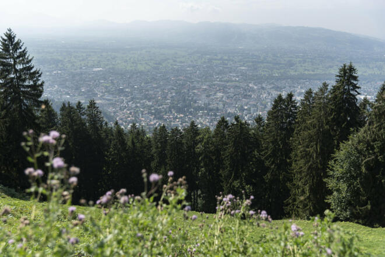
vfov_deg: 38.9
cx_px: 192
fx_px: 364
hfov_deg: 55.8
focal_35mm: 34
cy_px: 128
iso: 100
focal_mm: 34
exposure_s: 1/800
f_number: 4
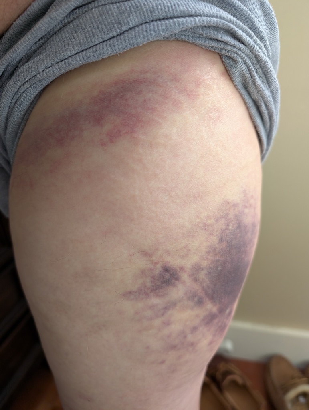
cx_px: 154
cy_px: 205
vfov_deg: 71.5
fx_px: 285
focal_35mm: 24
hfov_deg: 56.9
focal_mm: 6.9
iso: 98
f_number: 1.68
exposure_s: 1/62.4
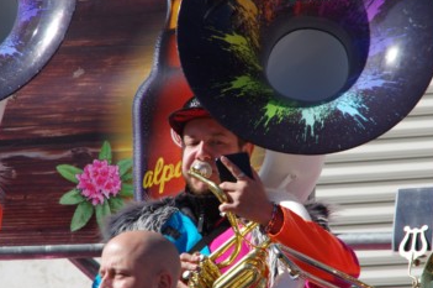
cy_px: 151
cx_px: 242
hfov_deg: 4.8
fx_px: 5129
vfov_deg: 3.2
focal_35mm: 427
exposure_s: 1/250
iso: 200
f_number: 11
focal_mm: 200
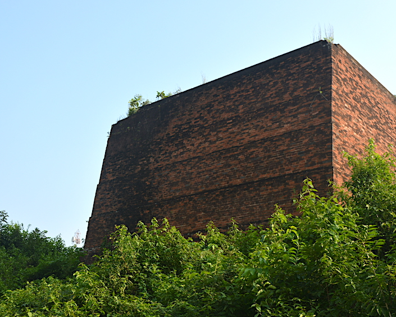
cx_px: 262
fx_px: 527
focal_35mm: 45
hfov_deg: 40.7
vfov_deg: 33.4
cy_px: 153
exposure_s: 1/200
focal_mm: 22
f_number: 7.1
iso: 100
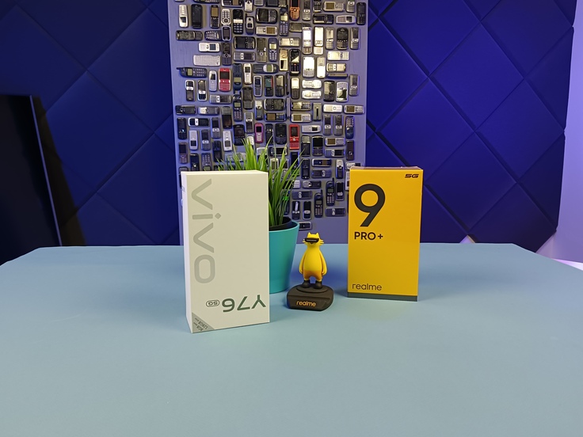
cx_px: 292
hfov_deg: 67.3
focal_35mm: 26
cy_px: 218
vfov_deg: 53.1
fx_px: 438
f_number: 1.8
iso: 471
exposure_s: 1/50
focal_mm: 3.96
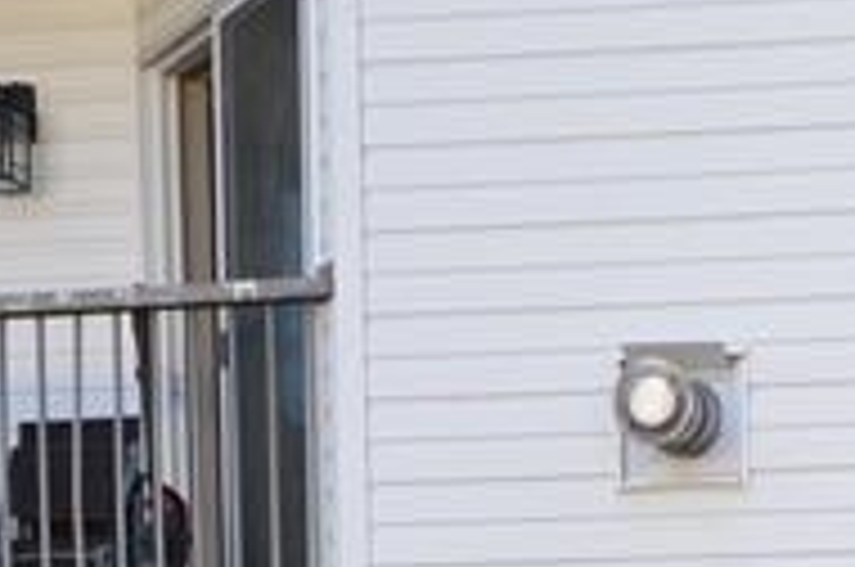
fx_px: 3841
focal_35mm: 162
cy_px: 1386
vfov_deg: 7.8
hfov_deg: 11.9
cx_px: 1422
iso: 220
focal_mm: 20
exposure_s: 1/125
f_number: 5.6
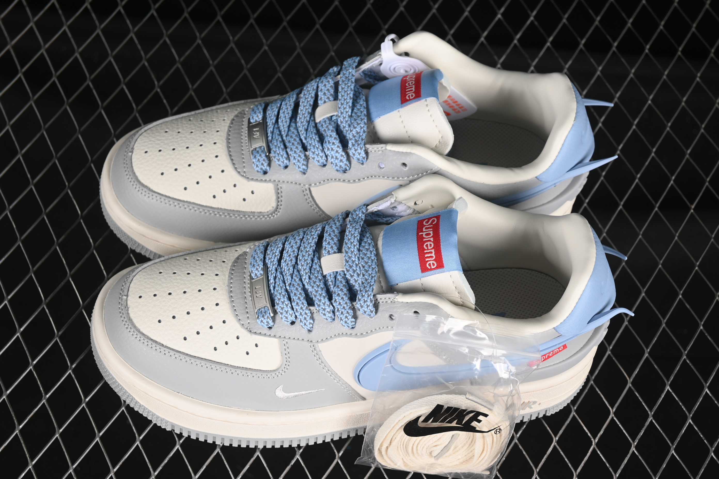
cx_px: 360
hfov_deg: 27.0
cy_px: 240
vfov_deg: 18.2
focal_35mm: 75
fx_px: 1498
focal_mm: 50
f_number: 7.1
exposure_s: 1/80
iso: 160
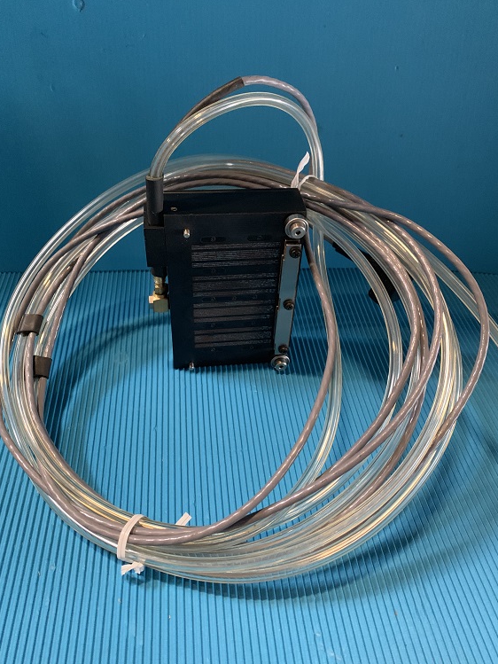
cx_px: 258
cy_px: 320
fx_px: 537
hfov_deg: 49.7
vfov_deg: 63.4
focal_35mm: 28
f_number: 1.8
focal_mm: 4.25
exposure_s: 1/30
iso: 500
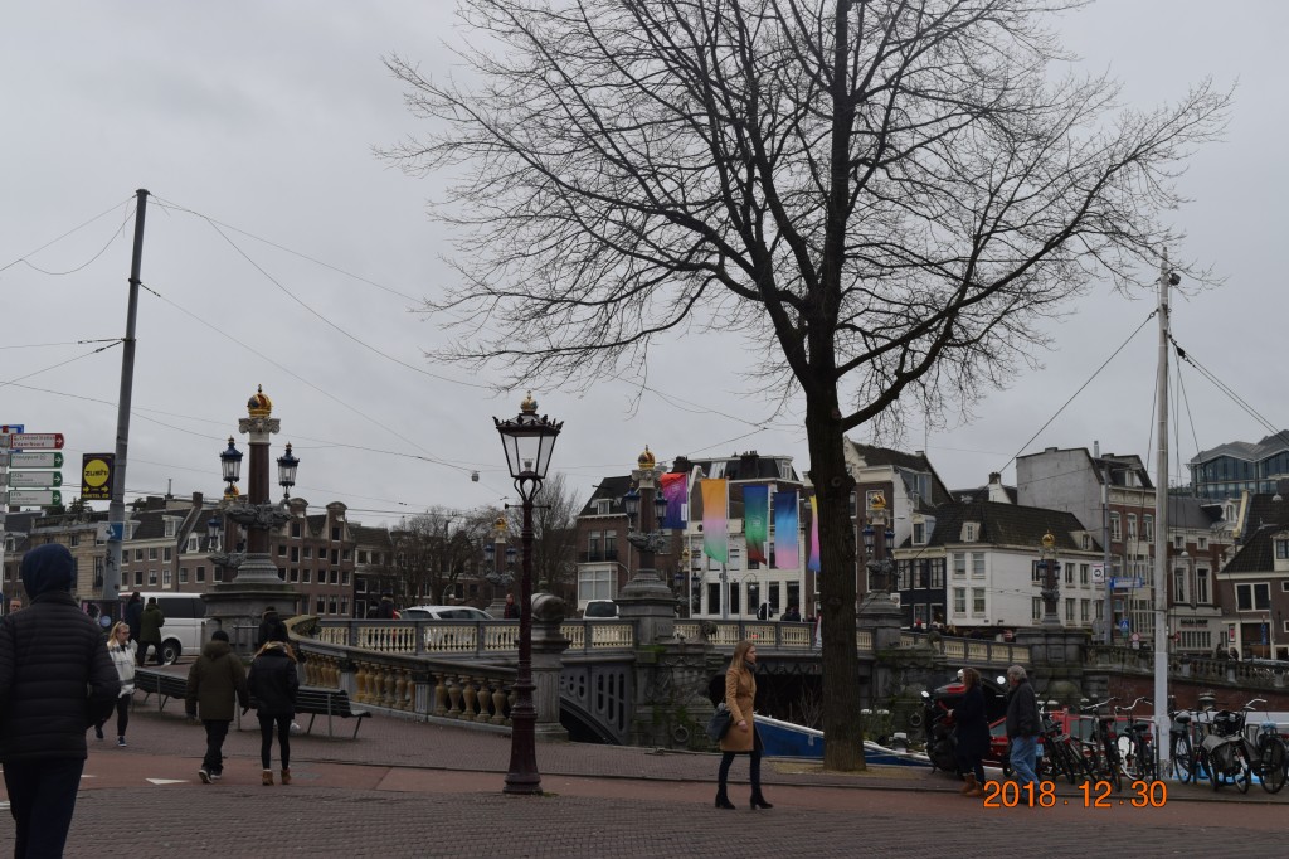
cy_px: 430
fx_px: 1664
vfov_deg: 28.9
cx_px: 644
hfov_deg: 42.3
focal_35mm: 46
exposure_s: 1/200
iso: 400
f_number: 7.1
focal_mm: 31
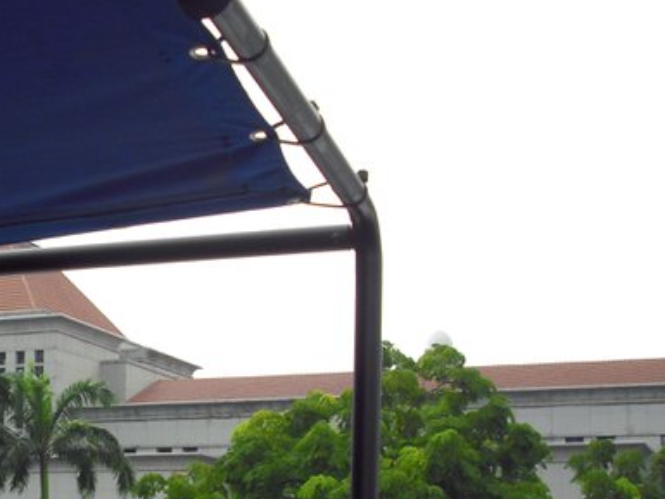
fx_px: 1518
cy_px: 430
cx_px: 85
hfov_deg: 24.1
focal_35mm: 79
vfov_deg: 18.4
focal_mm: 6.2
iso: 100
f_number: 2.8
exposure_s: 1/400
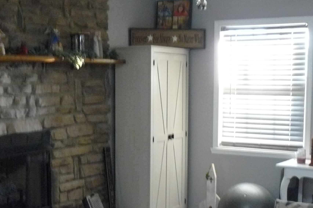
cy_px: 162
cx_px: 122
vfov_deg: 20.4
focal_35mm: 66
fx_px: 574
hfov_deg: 30.4
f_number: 2.8
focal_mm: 6
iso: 400
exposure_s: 1/10
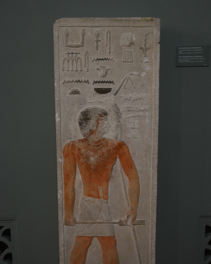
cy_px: 153
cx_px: 106
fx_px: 430
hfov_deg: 27.6
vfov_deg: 34.1
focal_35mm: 55
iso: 800
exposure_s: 1/20
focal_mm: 32
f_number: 4
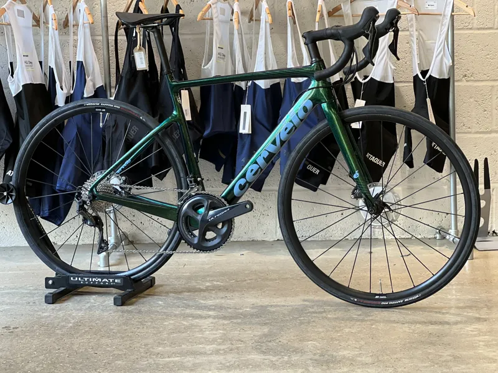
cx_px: 249
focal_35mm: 77
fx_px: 1108
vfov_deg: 19.1
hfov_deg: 25.3
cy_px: 186
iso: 160
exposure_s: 1/33
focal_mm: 9
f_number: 2.8
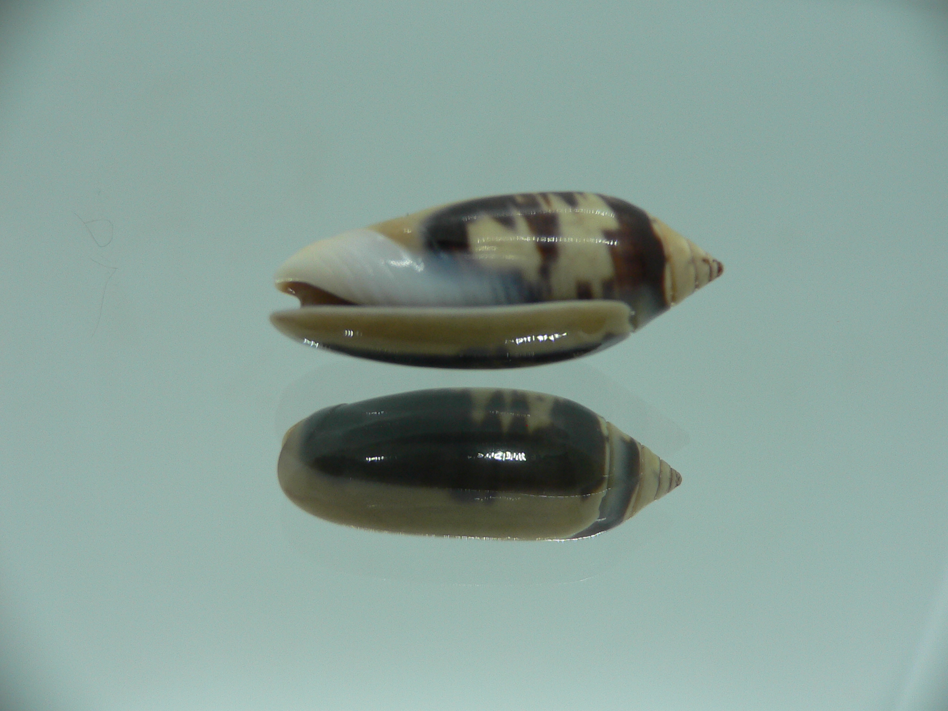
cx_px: 474
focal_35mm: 35
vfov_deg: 40.7
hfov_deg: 52.6
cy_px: 356
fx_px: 959
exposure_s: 1/60
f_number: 2.8
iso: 80
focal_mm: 4.6
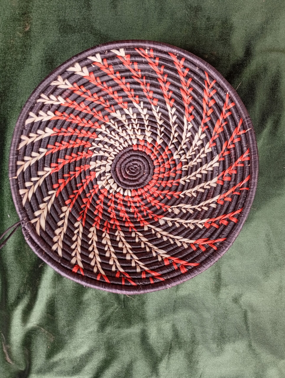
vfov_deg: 65.2
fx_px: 296
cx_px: 142
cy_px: 189
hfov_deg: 51.5
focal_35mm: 27
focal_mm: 3.98
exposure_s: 1/50
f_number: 1.8
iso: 75
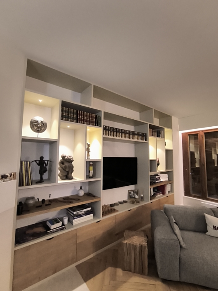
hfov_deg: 78.1
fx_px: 134
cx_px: 109
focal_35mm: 16
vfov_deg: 94.5
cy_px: 146
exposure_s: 1/33.3
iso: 640
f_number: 2.2
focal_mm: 1.65
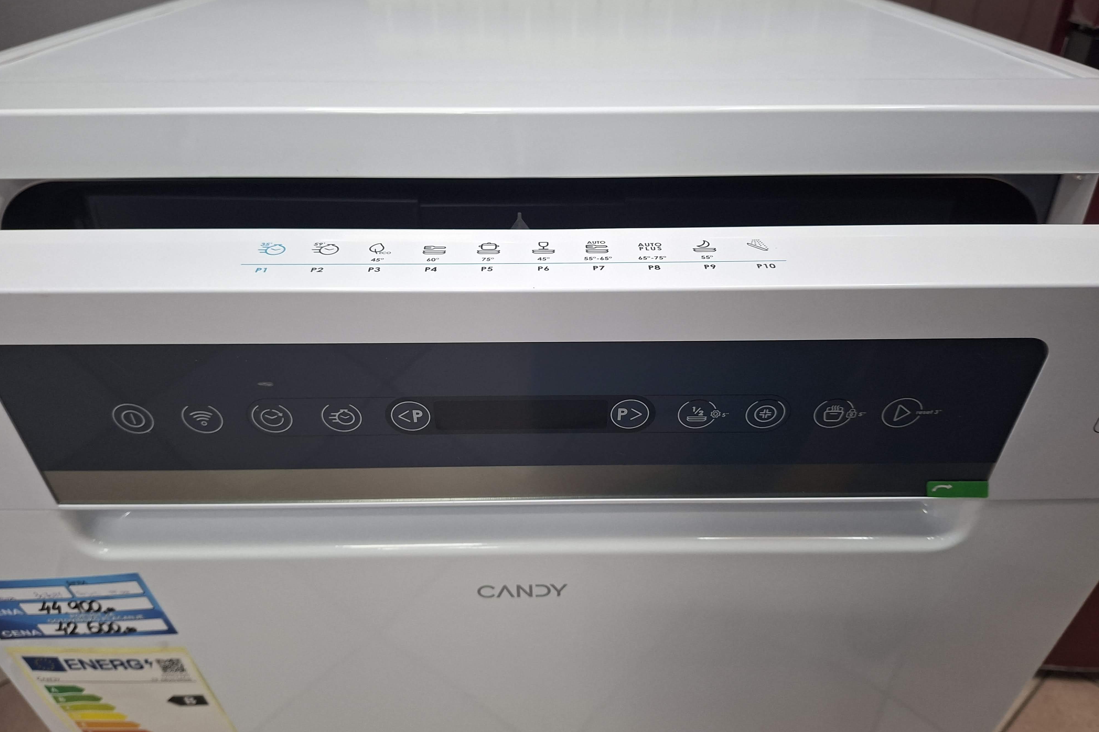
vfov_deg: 53.1
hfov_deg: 73.7
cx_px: 549
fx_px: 733
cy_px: 367
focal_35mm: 24
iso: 200
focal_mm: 5.54
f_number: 1.8
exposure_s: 1/60
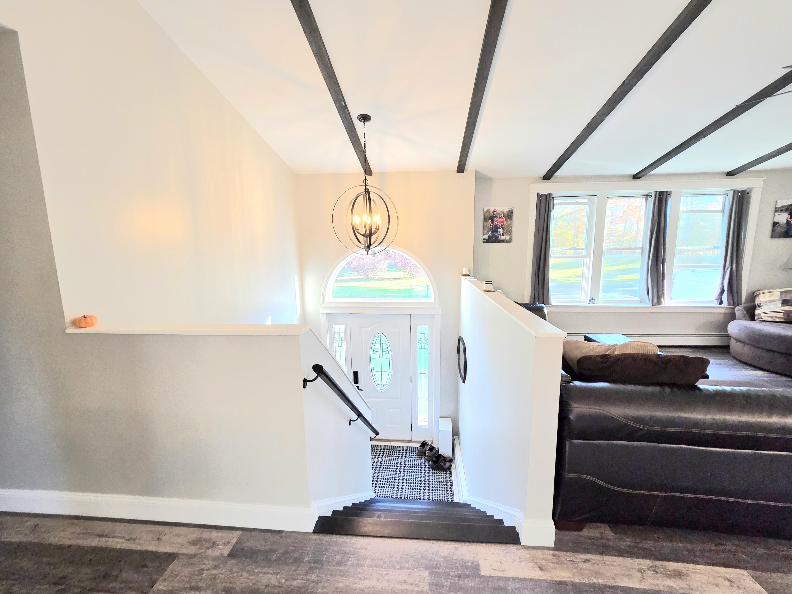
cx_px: 396
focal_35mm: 13
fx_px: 297
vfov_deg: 89.9
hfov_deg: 106.2
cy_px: 297
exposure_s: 1/120
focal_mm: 2.2
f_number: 2.2
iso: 200
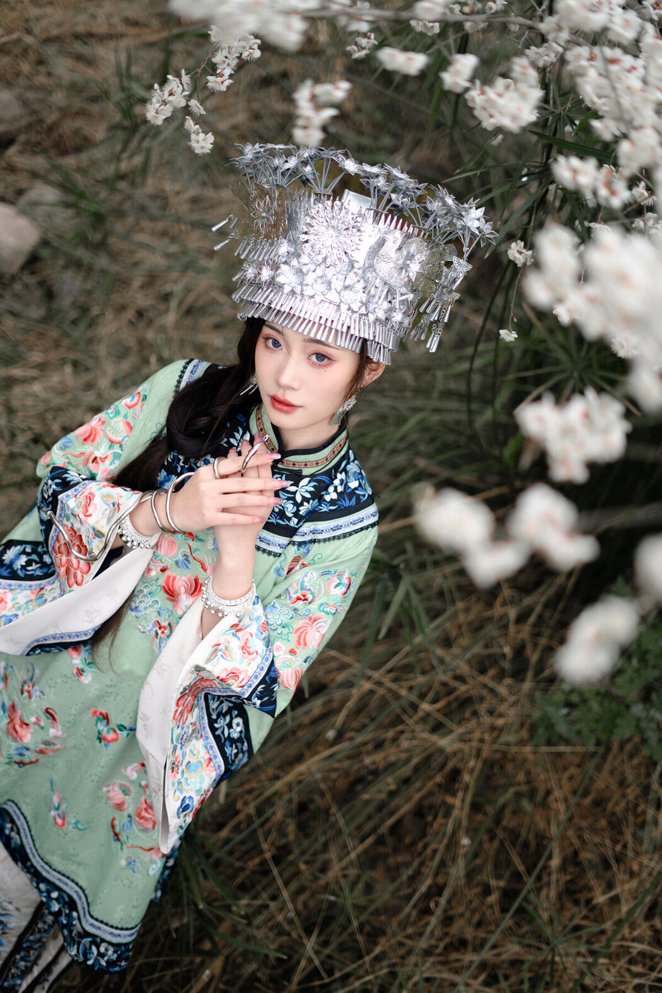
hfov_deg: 27.0
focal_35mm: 50
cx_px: 331
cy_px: 496
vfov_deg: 39.6
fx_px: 1379
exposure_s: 1/800
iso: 125
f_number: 1.8
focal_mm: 50
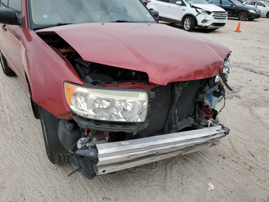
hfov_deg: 67.3
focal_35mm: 26
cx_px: 134
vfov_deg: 53.1
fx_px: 202
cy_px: 101
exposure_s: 1/1250
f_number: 1.5
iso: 50
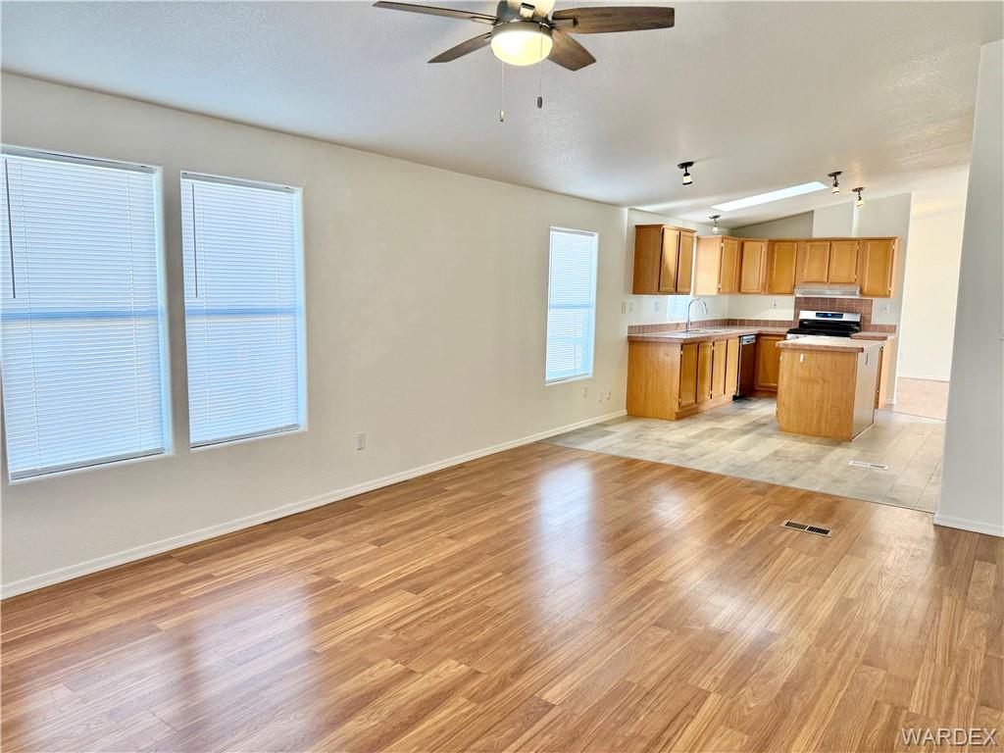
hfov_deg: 71.6
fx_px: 696
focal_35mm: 24
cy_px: 376
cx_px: 502
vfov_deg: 56.8
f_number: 1.78
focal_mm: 6.76
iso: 125
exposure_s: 1/120
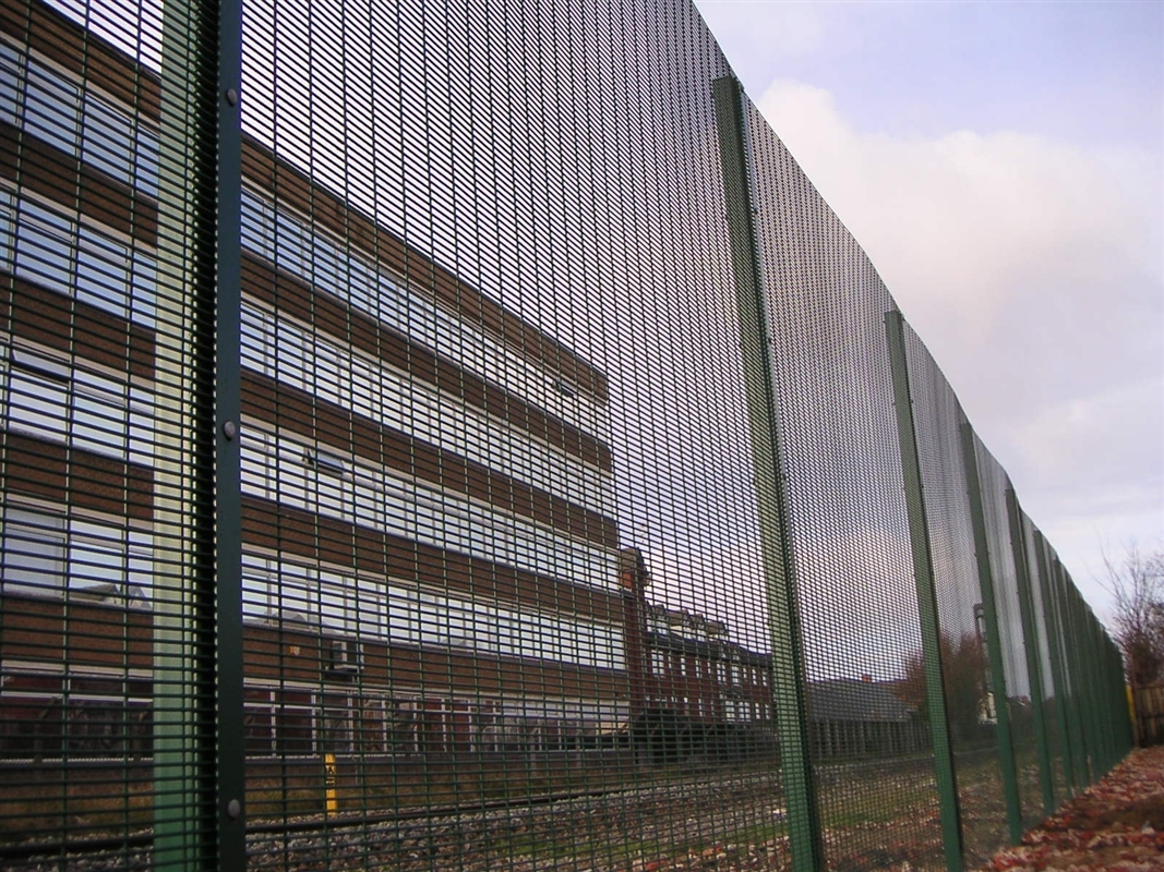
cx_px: 582
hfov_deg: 46.8
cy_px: 436
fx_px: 1345
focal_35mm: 40
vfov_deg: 36.0
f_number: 2.9
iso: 64
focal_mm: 5.2
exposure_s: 1/350
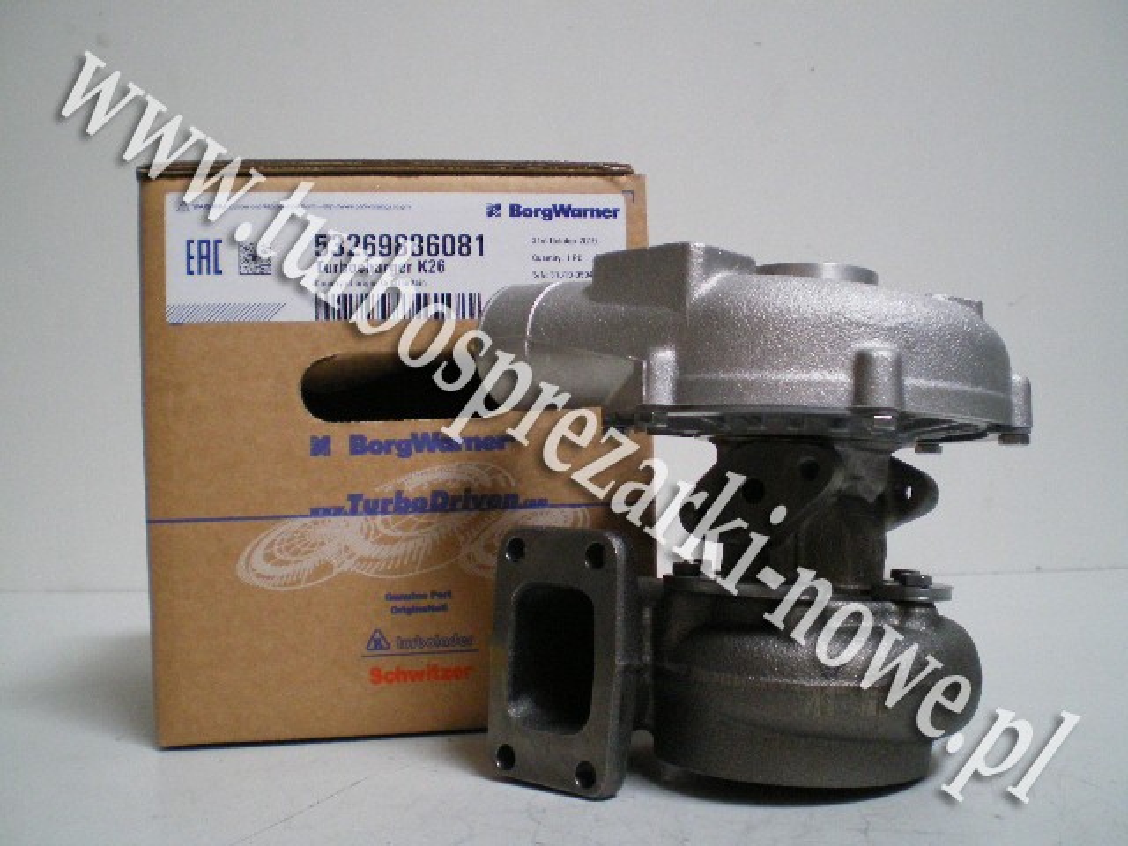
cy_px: 423
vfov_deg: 37.7
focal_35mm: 38
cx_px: 564
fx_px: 1238
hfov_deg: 49.0
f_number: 3.1
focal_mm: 6.3
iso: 400
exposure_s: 1/10
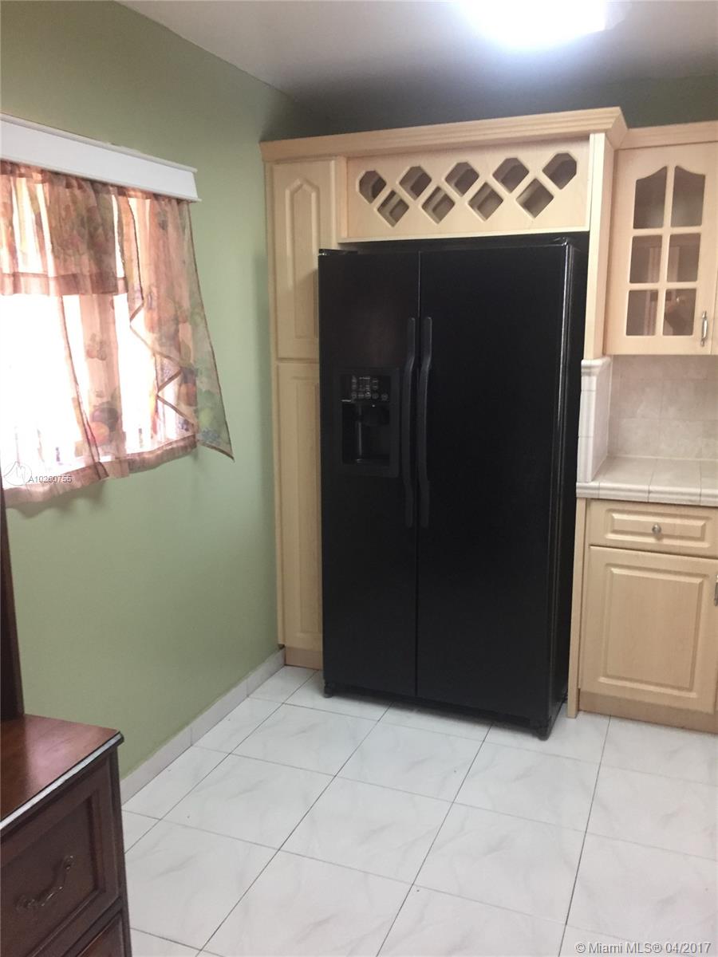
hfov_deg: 48.2
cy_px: 478
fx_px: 802
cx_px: 359
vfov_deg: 61.7
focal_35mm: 29
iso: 160
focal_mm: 4.15
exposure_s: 1/30
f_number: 2.2
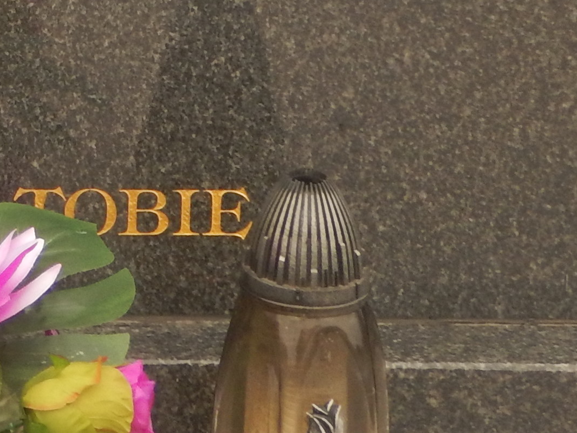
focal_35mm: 225
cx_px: -365
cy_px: -374
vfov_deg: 6.4
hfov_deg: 8.5
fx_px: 3751
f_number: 4.3
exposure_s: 1/100
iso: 125
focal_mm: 9.2
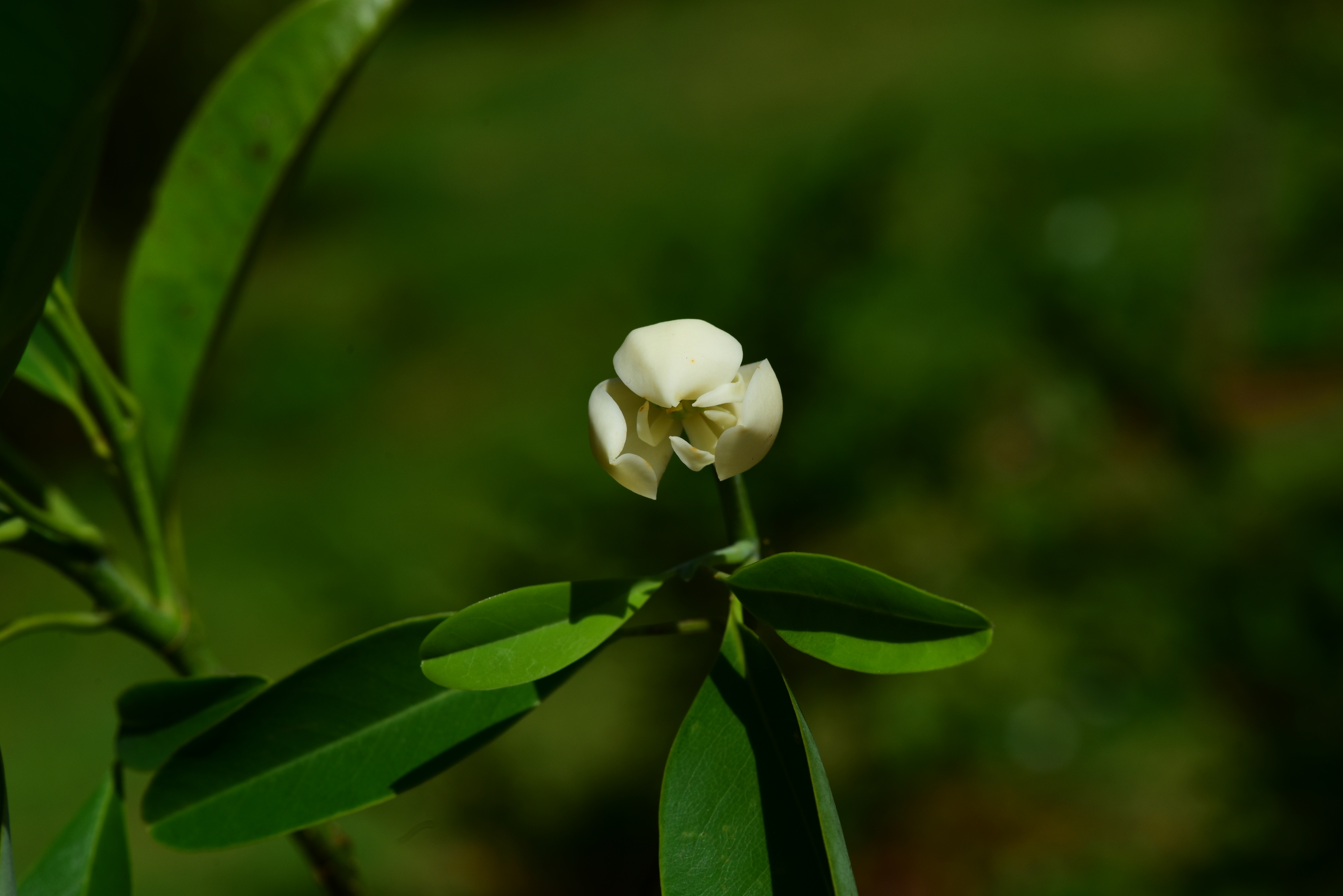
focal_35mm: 105
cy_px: 448
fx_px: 3918
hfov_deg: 19.4
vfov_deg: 13.1
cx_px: 672
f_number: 14
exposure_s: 1/320
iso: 250
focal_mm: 105
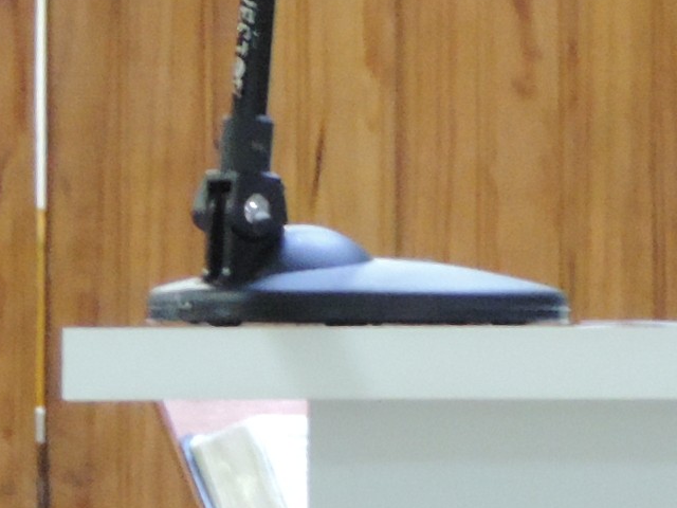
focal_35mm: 1020
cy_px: -742
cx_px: 1185
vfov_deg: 1.5
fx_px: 19949
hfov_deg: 1.9
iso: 800
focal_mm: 35.6
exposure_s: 1/6
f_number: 4.6
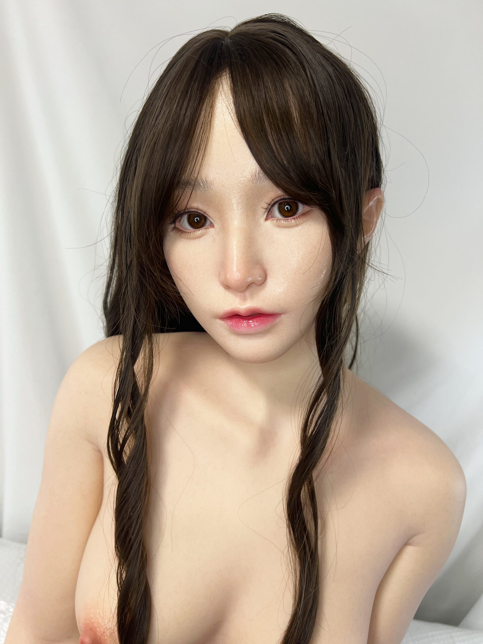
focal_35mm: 26
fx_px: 484
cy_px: 322
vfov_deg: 67.3
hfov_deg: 53.1
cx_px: 242
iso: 125
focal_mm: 5.7
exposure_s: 1/116
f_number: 1.5
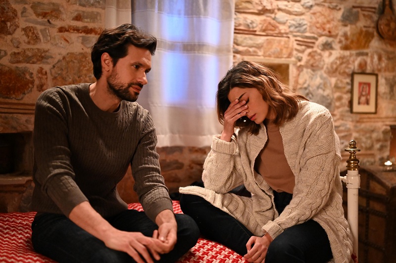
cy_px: 132
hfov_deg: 48.5
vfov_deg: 33.3
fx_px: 440
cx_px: 198
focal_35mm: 40
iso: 6400
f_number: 1.4
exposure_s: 1/160
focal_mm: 40
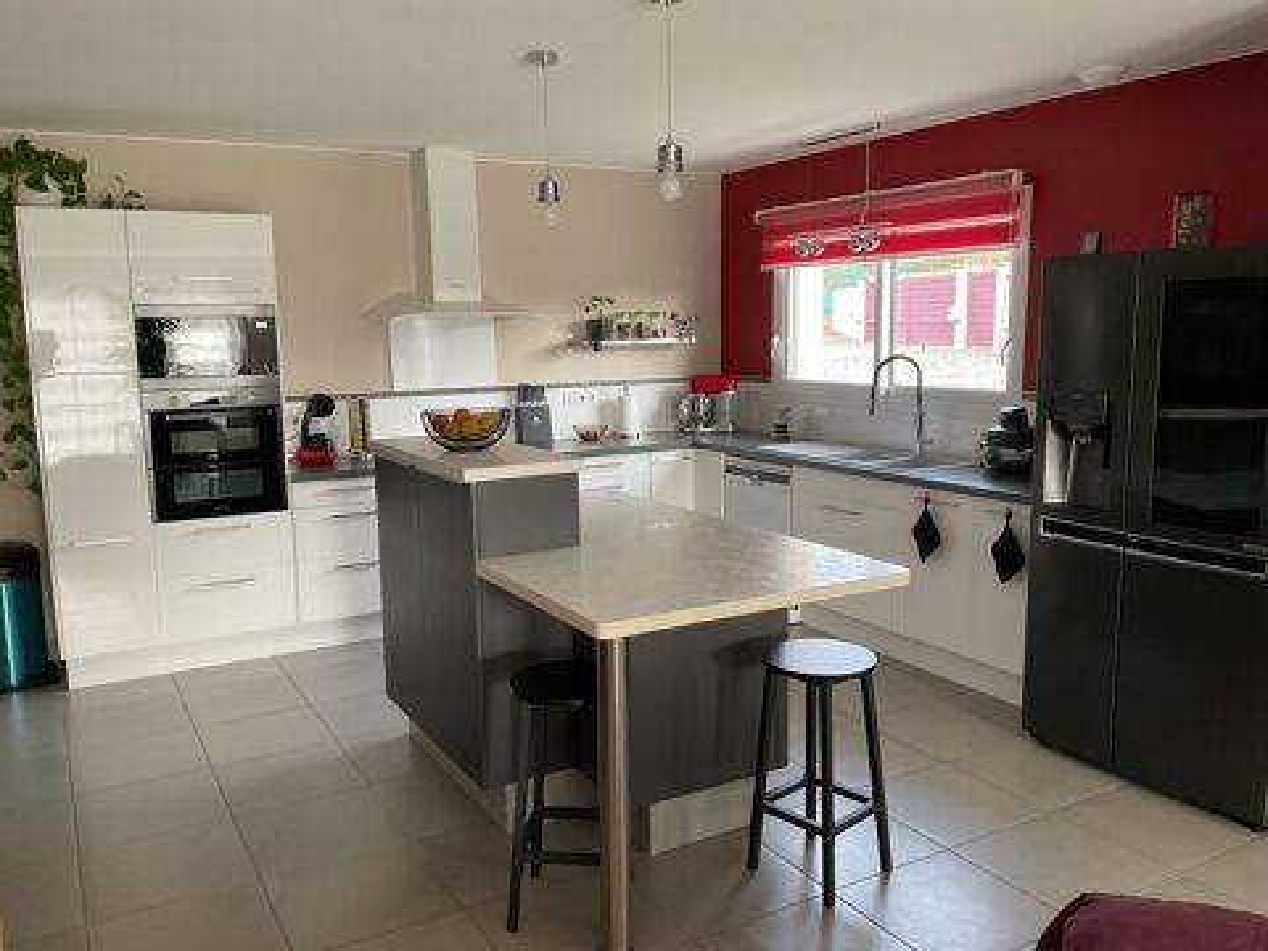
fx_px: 1062
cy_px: 476
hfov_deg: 61.7
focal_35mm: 29
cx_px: 634
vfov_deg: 48.2
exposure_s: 1/60
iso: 100
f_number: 1.8
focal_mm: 3
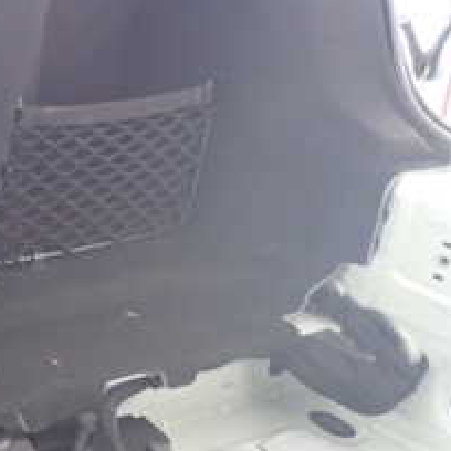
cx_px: -181
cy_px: 86
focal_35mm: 78
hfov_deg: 19.8
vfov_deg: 21.9
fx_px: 1150
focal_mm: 5.4
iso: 800
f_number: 2.3
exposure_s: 1/30
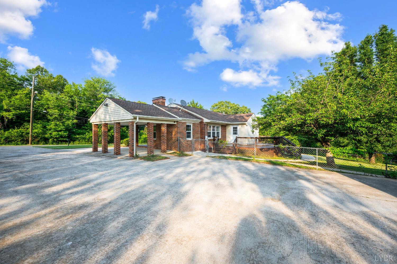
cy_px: 132
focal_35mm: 14
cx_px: 198
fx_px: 154
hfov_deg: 104.3
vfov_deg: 81.1
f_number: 8
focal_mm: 14
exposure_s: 1/100
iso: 160
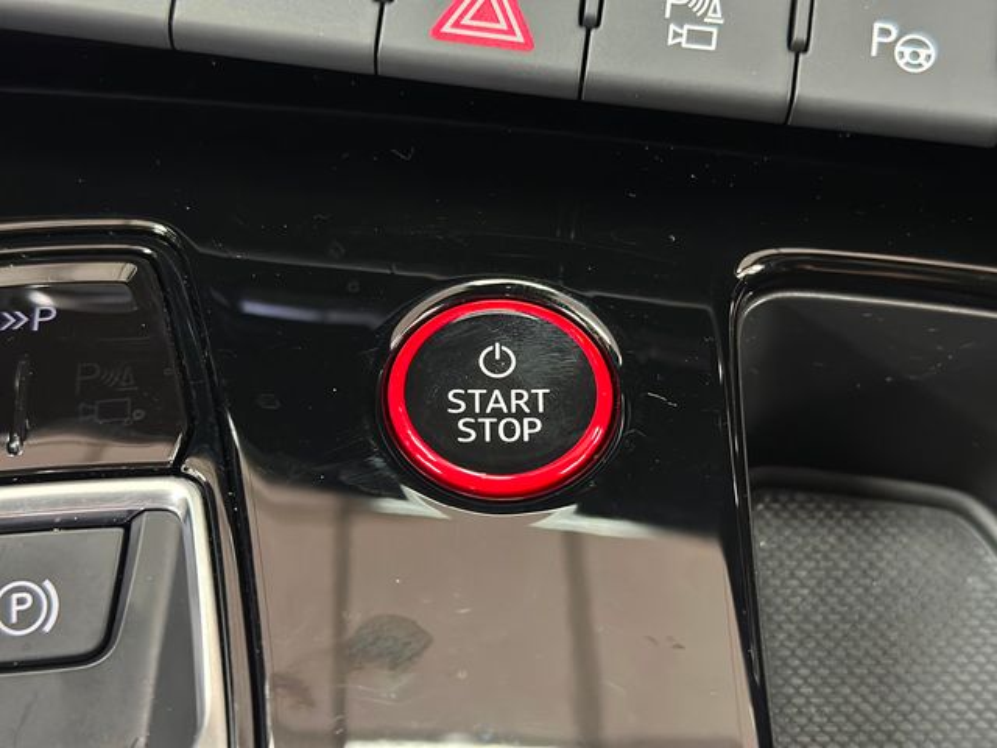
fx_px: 1382
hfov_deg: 39.7
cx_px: 498
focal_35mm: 48
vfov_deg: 30.3
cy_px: 374
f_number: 1.78
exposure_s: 1/30
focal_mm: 6.86
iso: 800
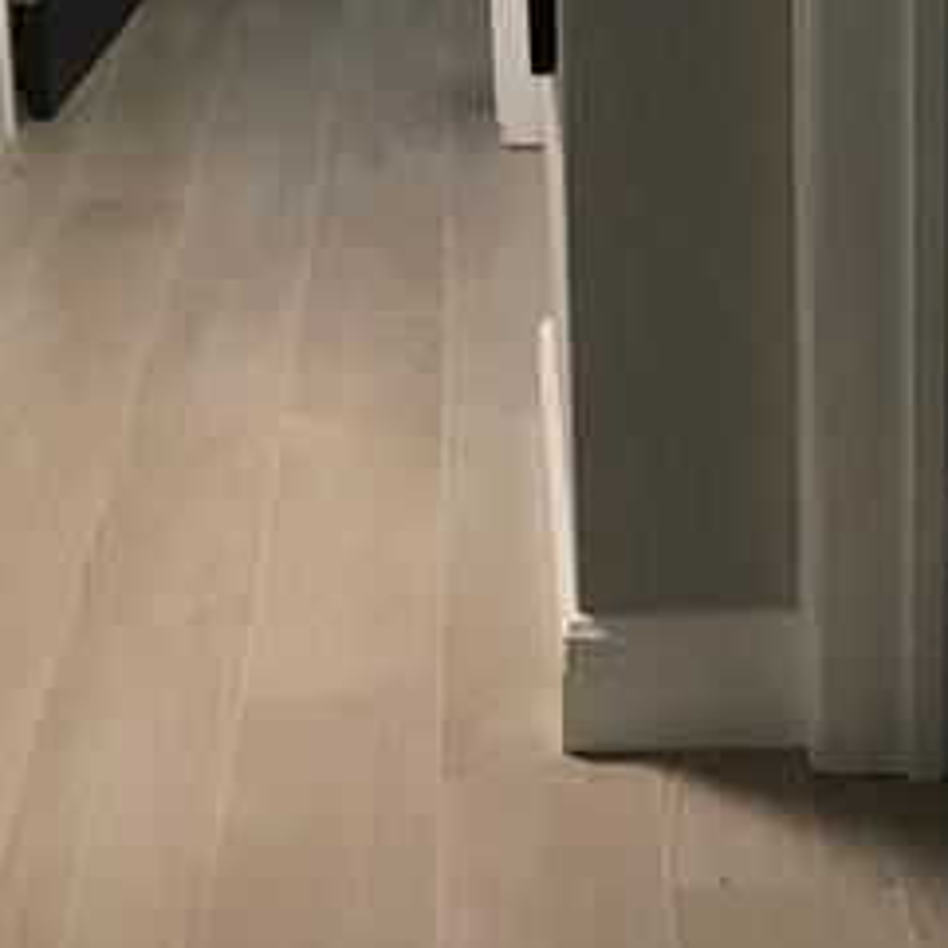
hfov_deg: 21.7
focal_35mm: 79
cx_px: 248
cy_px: -287
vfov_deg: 20.1
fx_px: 2448
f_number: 1.8
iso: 50
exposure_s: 1/15
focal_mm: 3.99
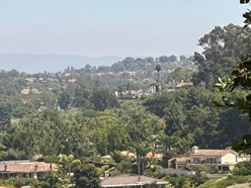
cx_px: 10
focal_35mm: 199
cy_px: 163
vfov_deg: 7.4
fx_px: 1443
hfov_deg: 9.9
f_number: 2.8
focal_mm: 9
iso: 32
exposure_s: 1/323
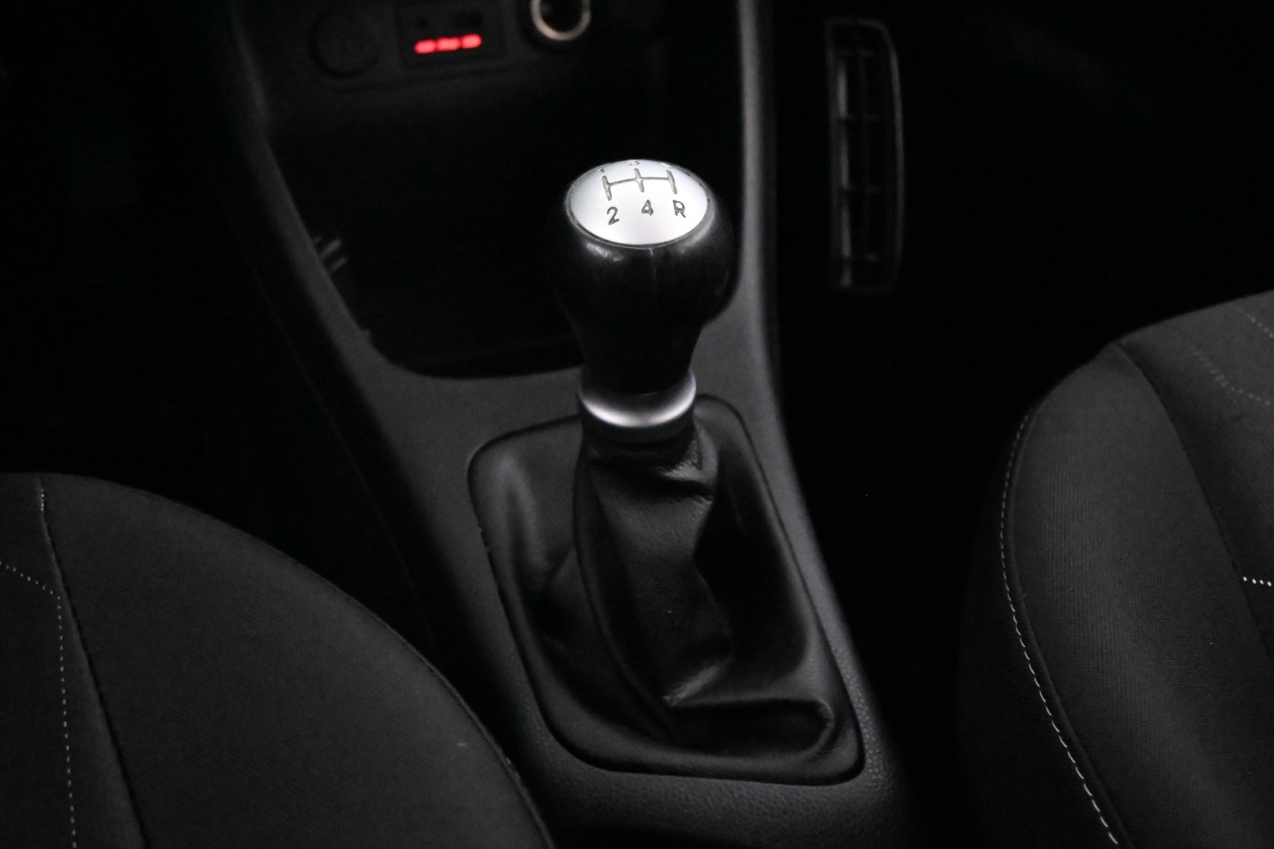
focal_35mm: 47
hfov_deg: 41.7
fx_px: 1672
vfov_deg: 28.5
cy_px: 424
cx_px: 637
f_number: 5
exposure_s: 1/50
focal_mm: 31.5
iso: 20000
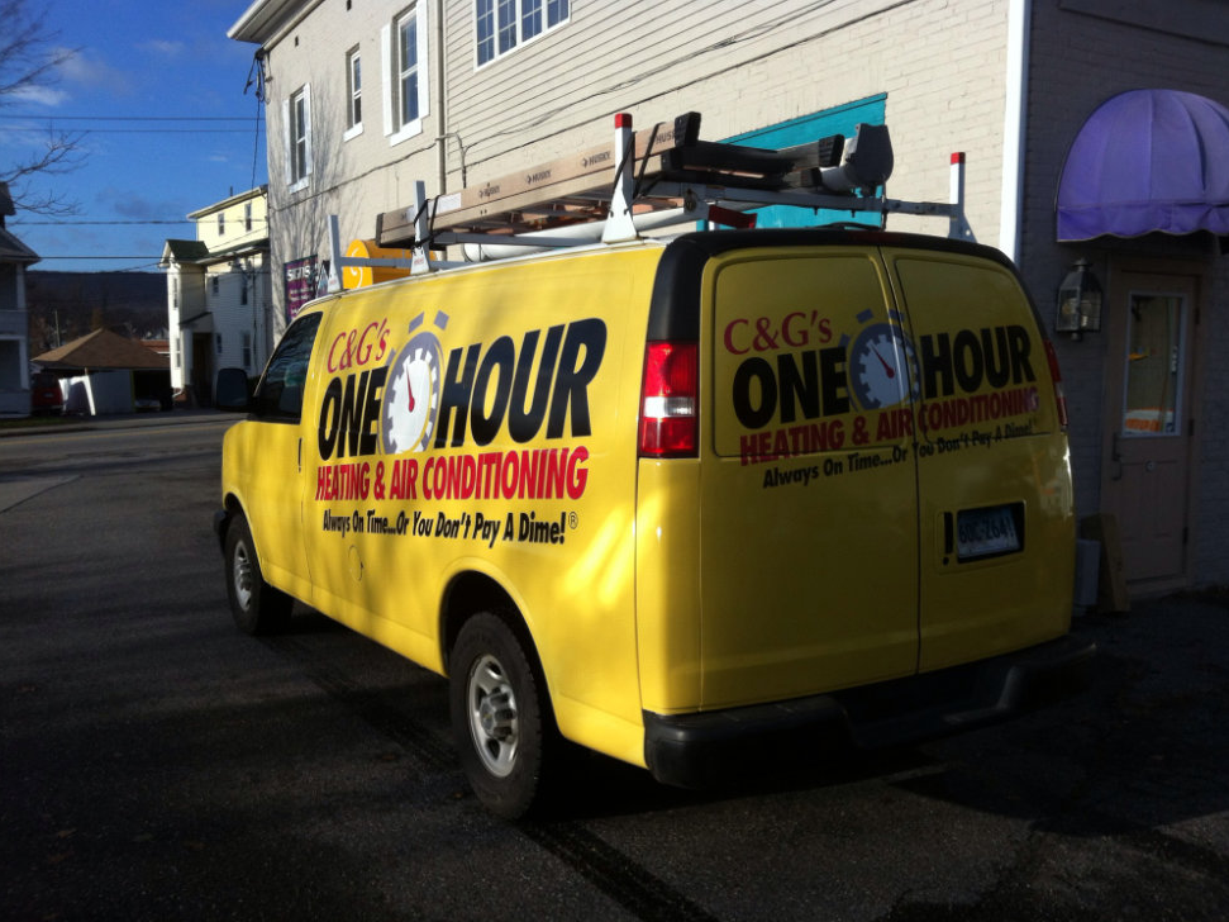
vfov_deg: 39.6
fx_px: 1278
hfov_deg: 51.4
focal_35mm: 36
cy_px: 463
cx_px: 630
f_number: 2.8
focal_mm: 3.9
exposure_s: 1/1442
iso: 80
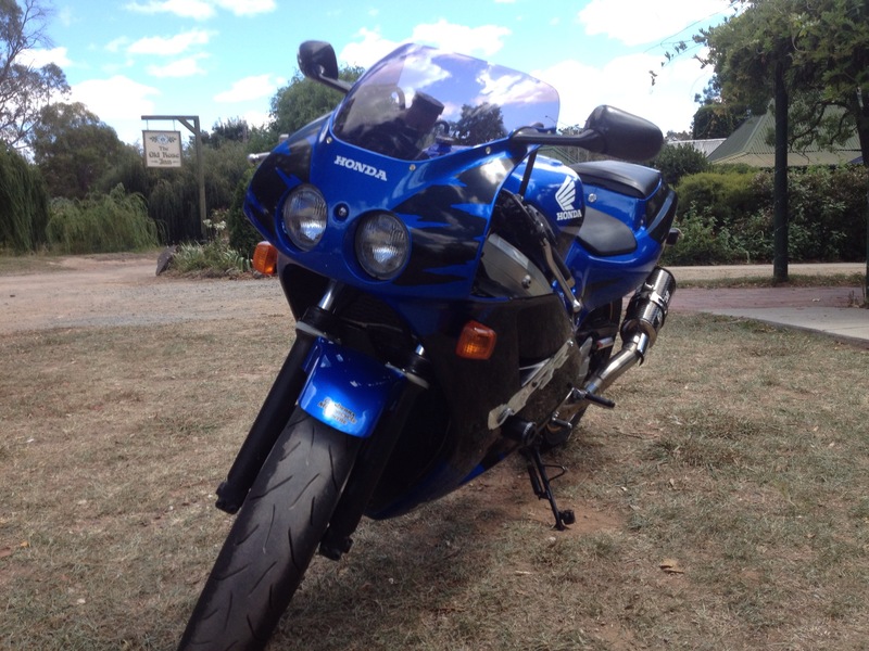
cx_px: 434
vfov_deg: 40.7
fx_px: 879
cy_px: 326
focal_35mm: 35
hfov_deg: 52.6
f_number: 2.4
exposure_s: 1/681
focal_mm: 4.28
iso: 64
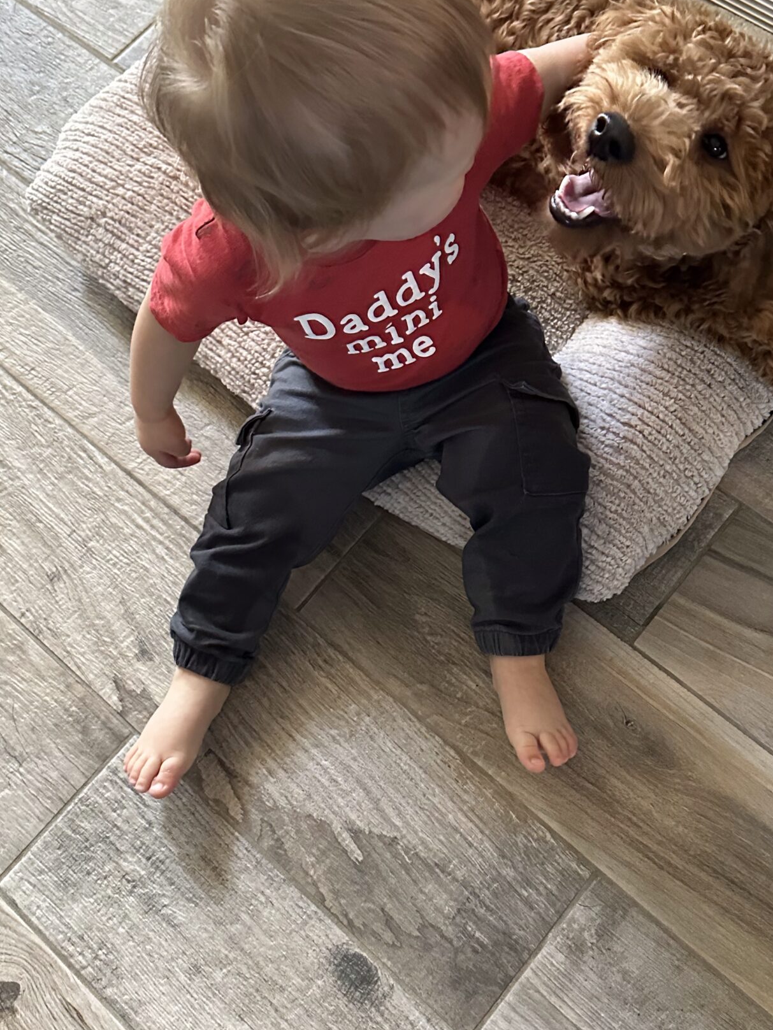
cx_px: 469
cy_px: 494
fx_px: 1131
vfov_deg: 49.0
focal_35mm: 38
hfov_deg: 37.6
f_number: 1.78
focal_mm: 6.86
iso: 1000
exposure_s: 1/58
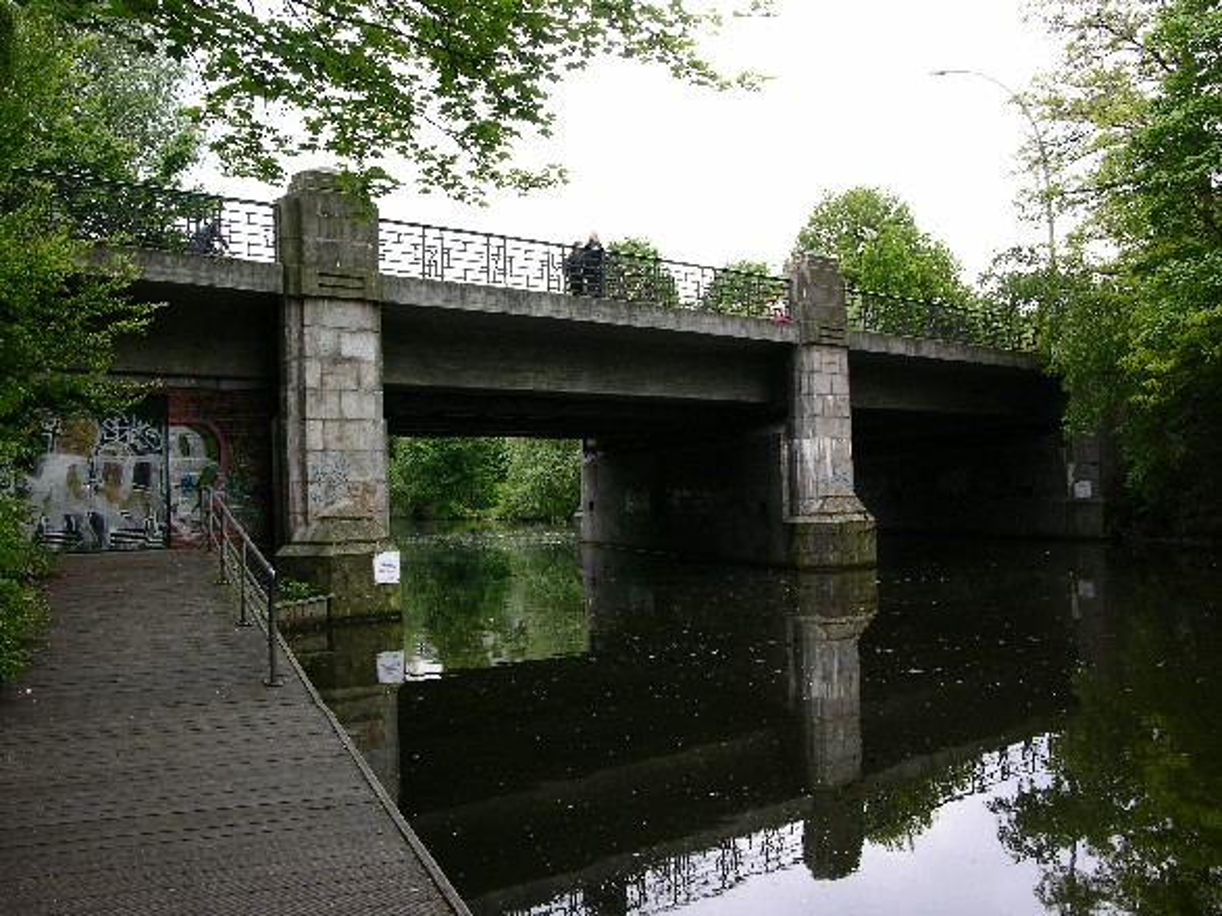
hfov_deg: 52.6
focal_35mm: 35
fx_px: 1235
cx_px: 611
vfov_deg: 40.7
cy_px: 458
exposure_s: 1/63.6
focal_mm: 8.9
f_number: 6.3
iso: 50
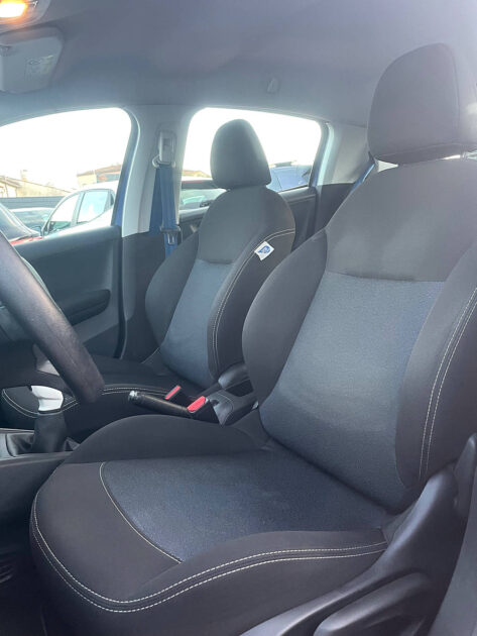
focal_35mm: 26
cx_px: 238
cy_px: 318
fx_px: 477
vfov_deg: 67.3
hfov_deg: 53.1
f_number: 1.6
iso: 200
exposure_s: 1/60
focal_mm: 4.2
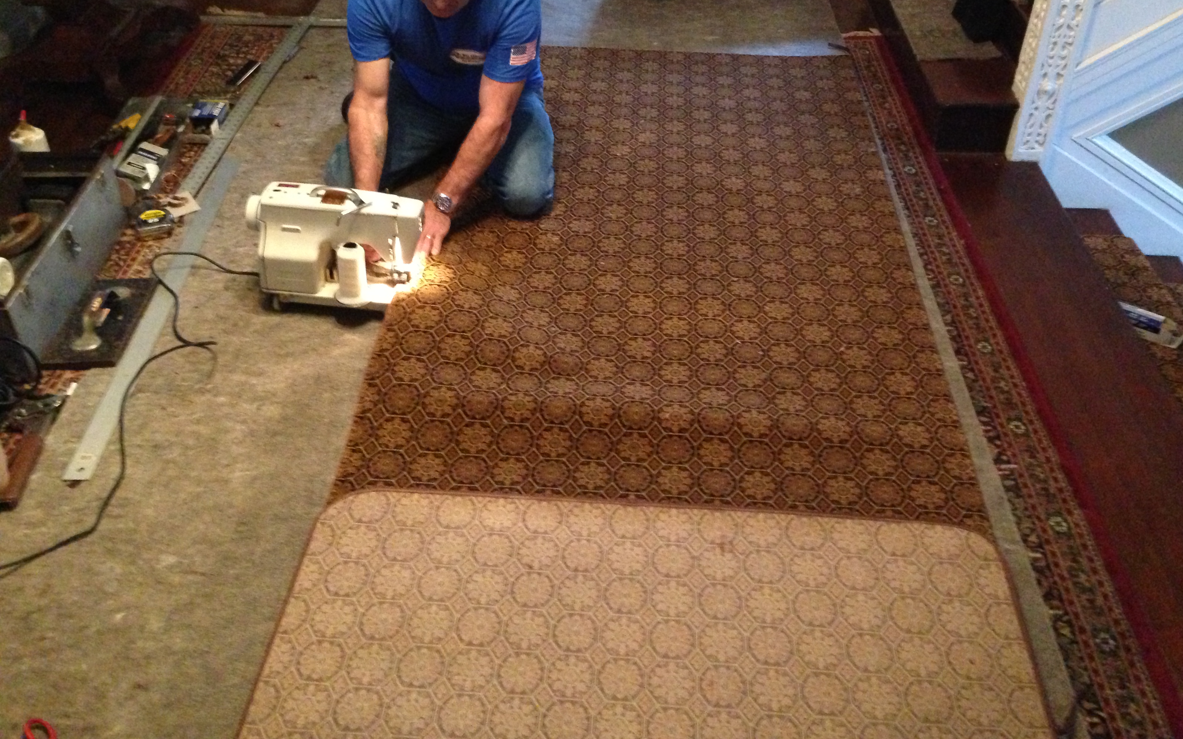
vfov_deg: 35.2
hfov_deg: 54.0
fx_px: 1161
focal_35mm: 36
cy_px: 286
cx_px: 608
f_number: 2.4
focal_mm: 4.13
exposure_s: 1/15
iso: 800
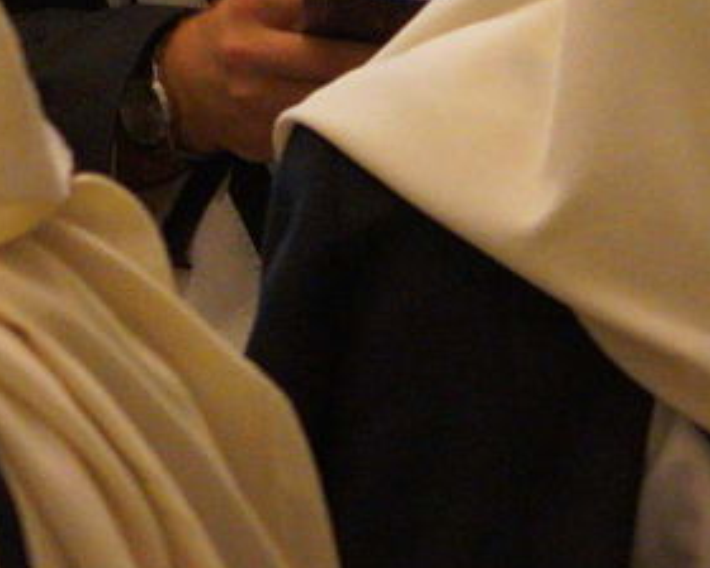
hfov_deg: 3.9
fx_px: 10360
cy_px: -573
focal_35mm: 493
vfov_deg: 3.1
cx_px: 218
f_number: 4
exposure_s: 1/100
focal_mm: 70
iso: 4000
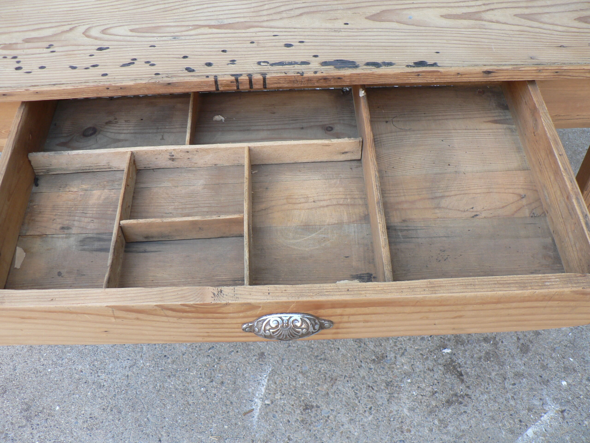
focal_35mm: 36
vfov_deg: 39.7
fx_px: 614
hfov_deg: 51.4
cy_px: 222
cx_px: 295
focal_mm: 6
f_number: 2.8
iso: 80
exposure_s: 1/80
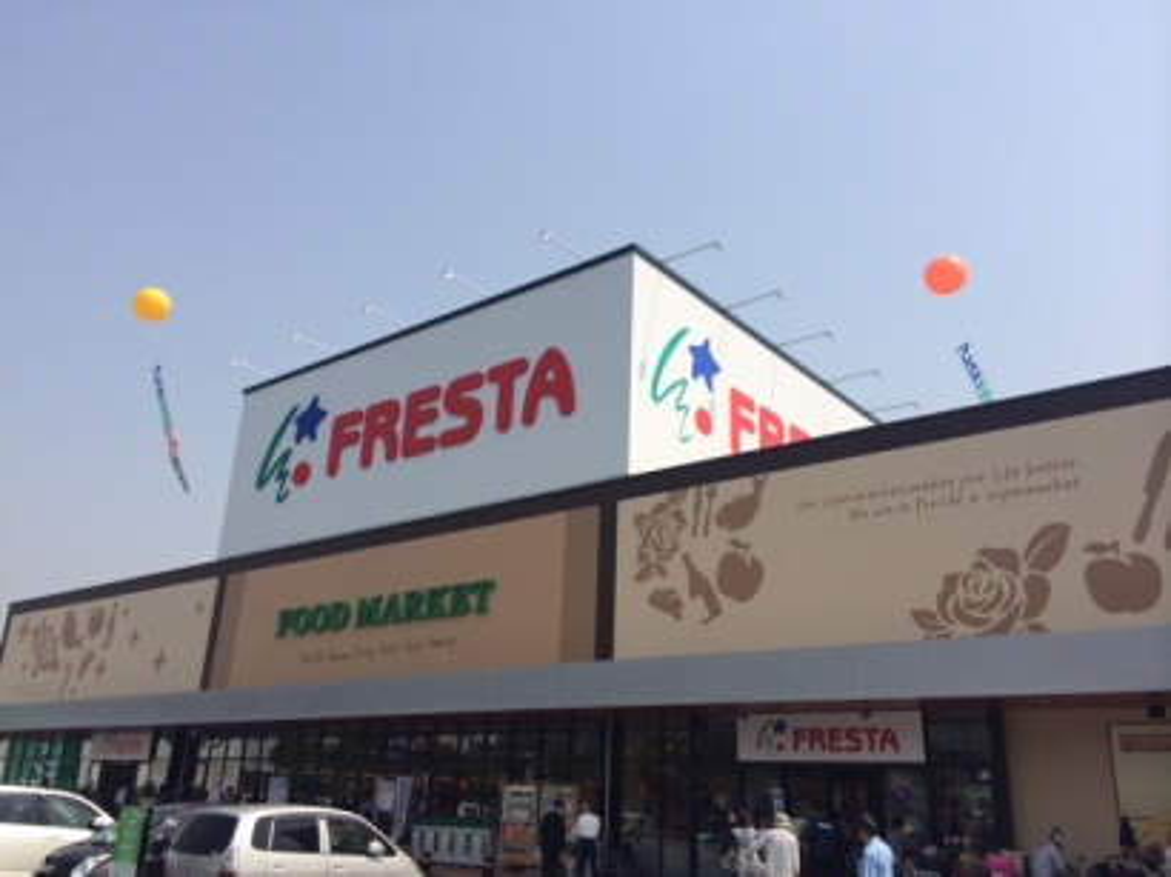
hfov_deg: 60.0
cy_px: 438
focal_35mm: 30
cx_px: 586
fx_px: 1014
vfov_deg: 46.8
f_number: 2.2
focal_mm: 4.12
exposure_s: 1/2933
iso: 32
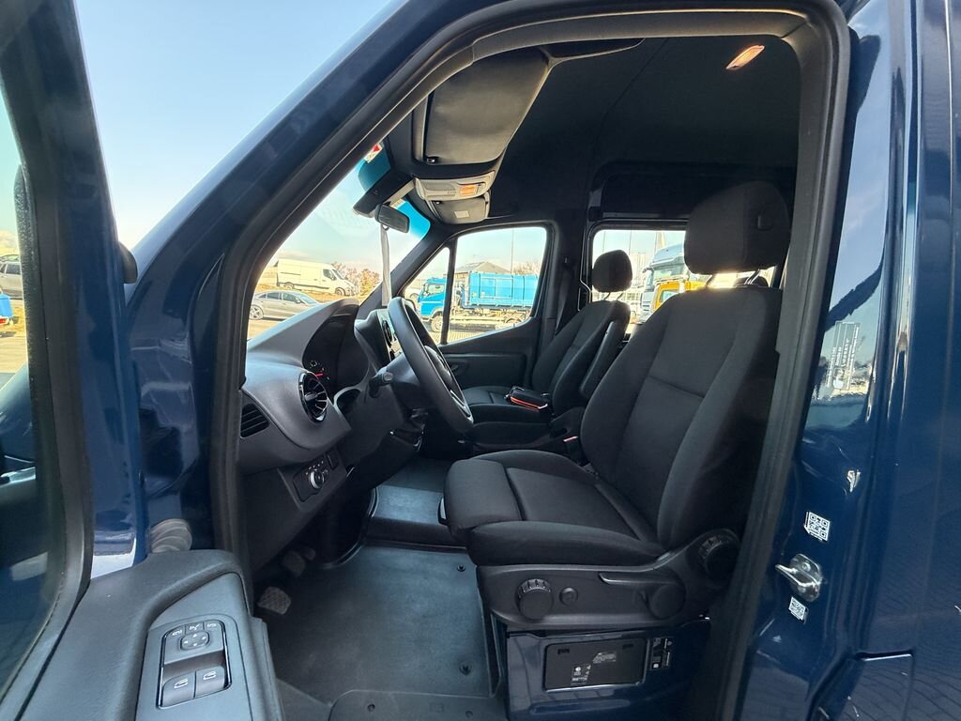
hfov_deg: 102.1
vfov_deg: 85.7
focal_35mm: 14
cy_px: 360
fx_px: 389
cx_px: 480
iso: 320
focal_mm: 2.22
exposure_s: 1/81
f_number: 2.2
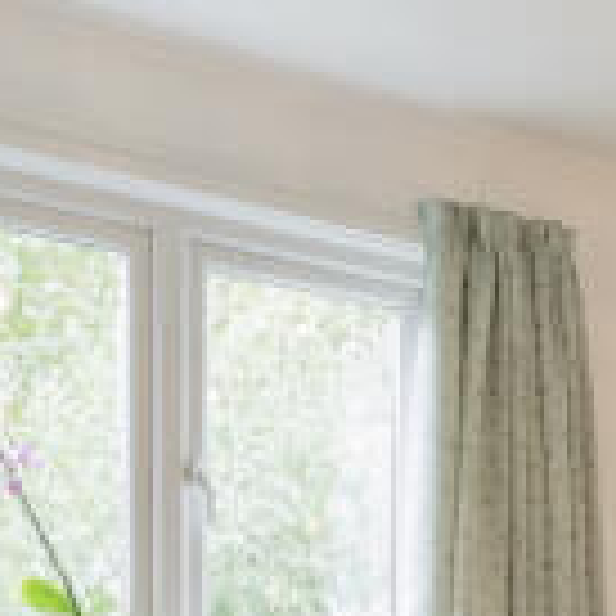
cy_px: 744
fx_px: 1530
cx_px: 958
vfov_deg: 21.1
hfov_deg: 19.5
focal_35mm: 76
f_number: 9
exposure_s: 1/15
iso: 800
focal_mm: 12
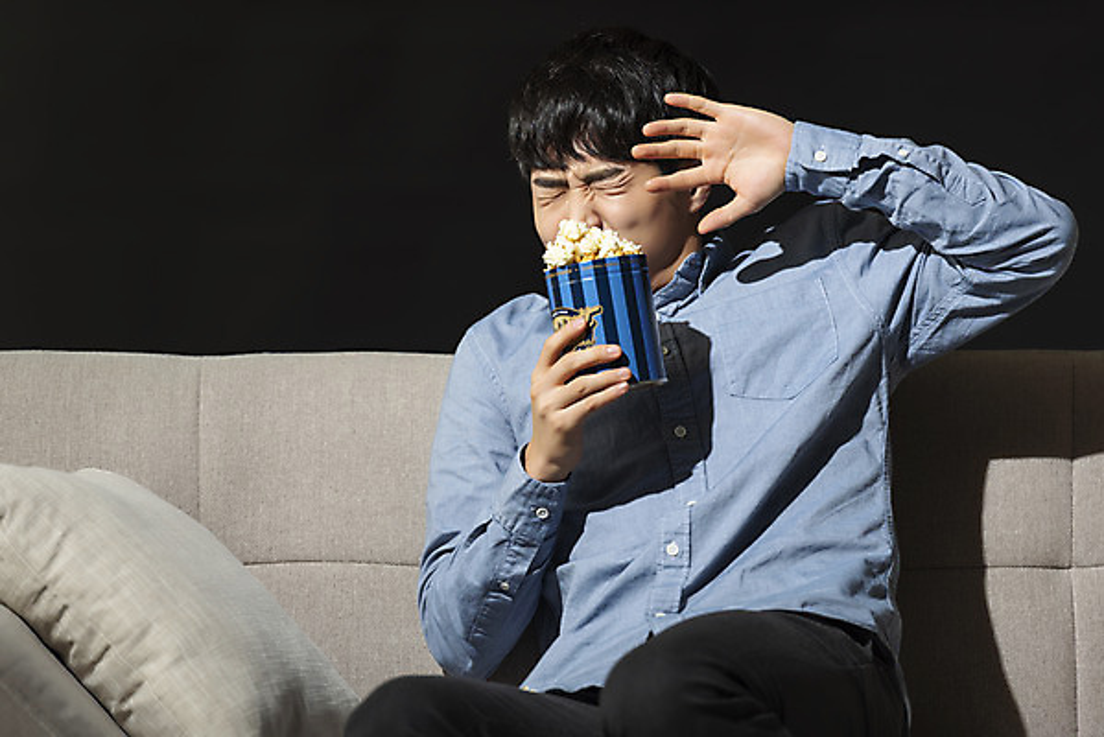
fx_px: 6136
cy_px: 368
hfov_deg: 10.3
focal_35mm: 200
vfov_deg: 6.9
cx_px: 552
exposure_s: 1/125
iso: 100
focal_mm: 200
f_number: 3.5
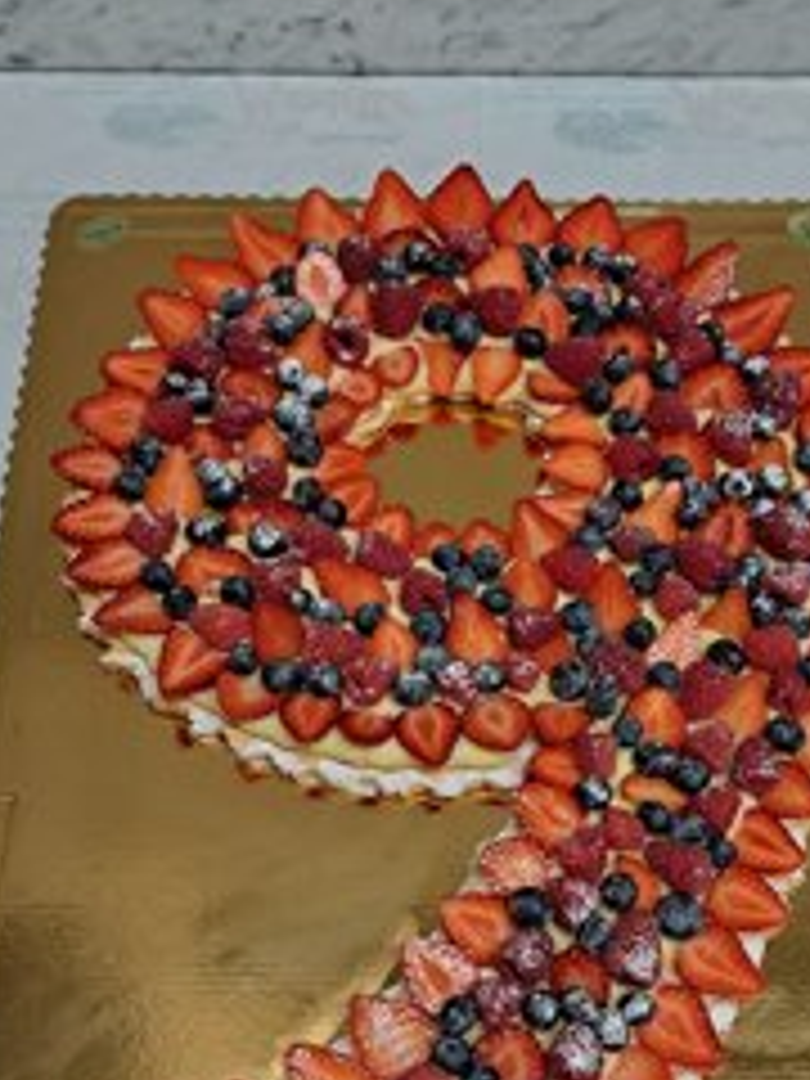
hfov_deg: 32.2
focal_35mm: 45
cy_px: 680
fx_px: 1404
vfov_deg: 41.7
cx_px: 450
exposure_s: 1/50
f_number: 1.8
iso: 80
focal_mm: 5.23
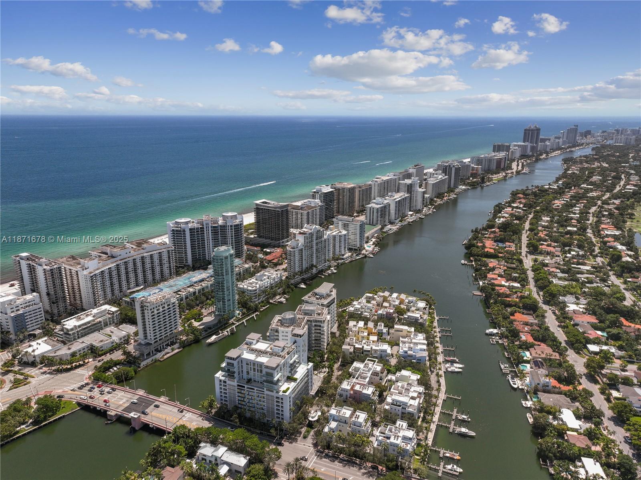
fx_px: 444
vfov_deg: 56.8
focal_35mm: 24
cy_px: 240
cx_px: 320
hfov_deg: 71.6
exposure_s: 1/2500
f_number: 2.8
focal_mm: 12.3
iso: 100
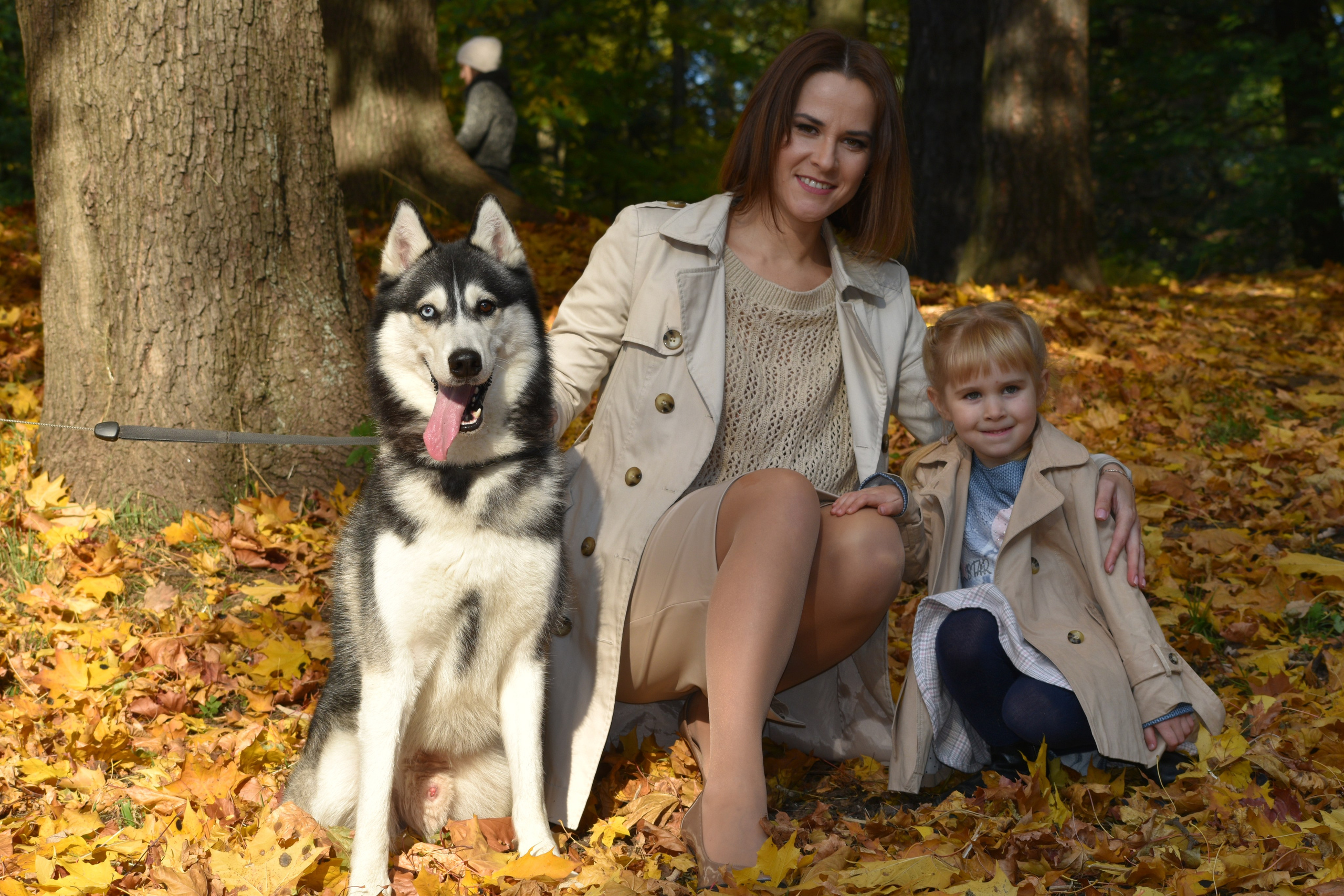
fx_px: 3920
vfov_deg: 13.0
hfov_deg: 19.5
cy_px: 448
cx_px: 672
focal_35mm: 105
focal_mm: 70
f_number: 9
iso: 100
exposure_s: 1/200
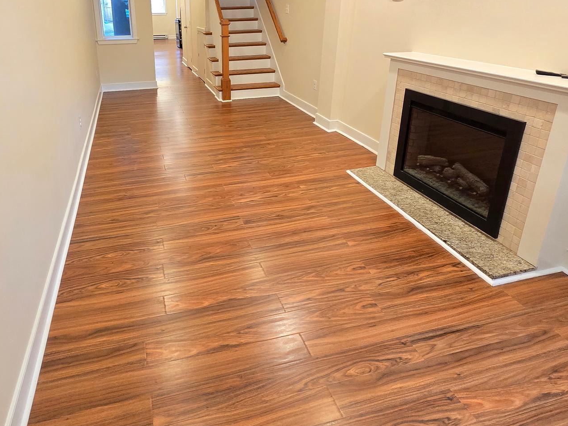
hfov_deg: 77.8
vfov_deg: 61.4
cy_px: 131
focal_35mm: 21
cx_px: 218
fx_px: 345
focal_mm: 2.2
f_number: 2.2
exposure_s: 1/60
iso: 250
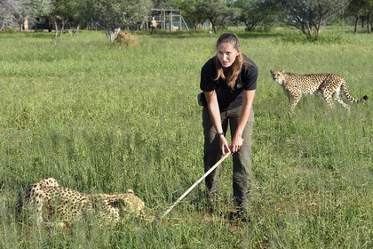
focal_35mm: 70
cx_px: 186
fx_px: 725
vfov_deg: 19.5
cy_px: 124
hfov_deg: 28.8
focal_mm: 70
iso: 400
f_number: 7.1
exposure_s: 1/1000
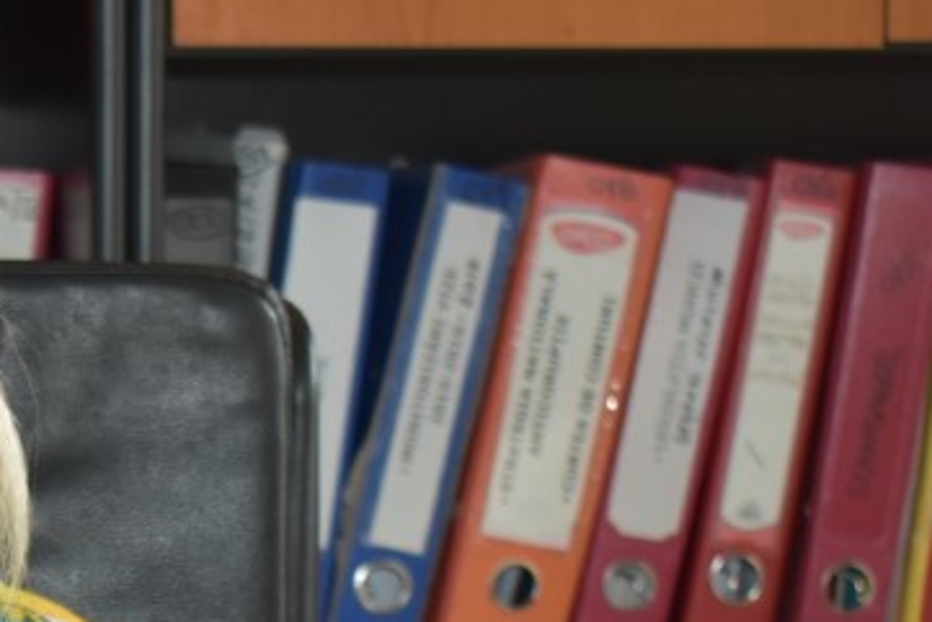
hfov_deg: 11.0
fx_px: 4713
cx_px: -307
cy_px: 733
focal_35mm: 182
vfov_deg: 7.5
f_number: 4.8
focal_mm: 38
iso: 800
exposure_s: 1/80
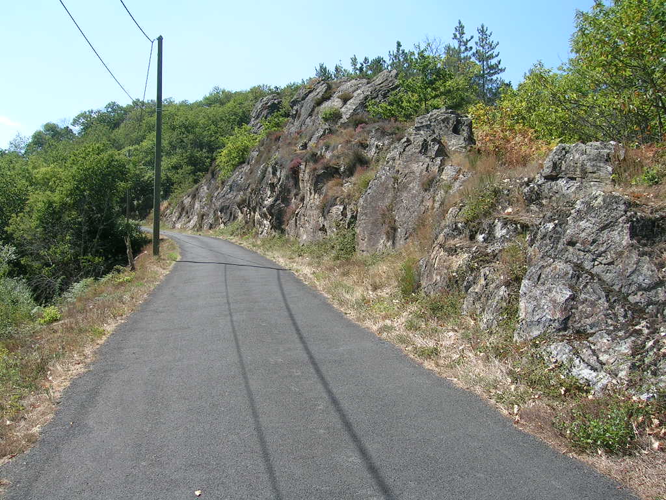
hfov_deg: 52.6
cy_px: 250
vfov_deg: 40.7
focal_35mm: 35
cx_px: 333
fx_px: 673
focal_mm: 5.4
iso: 50
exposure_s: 1/270
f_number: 4.8
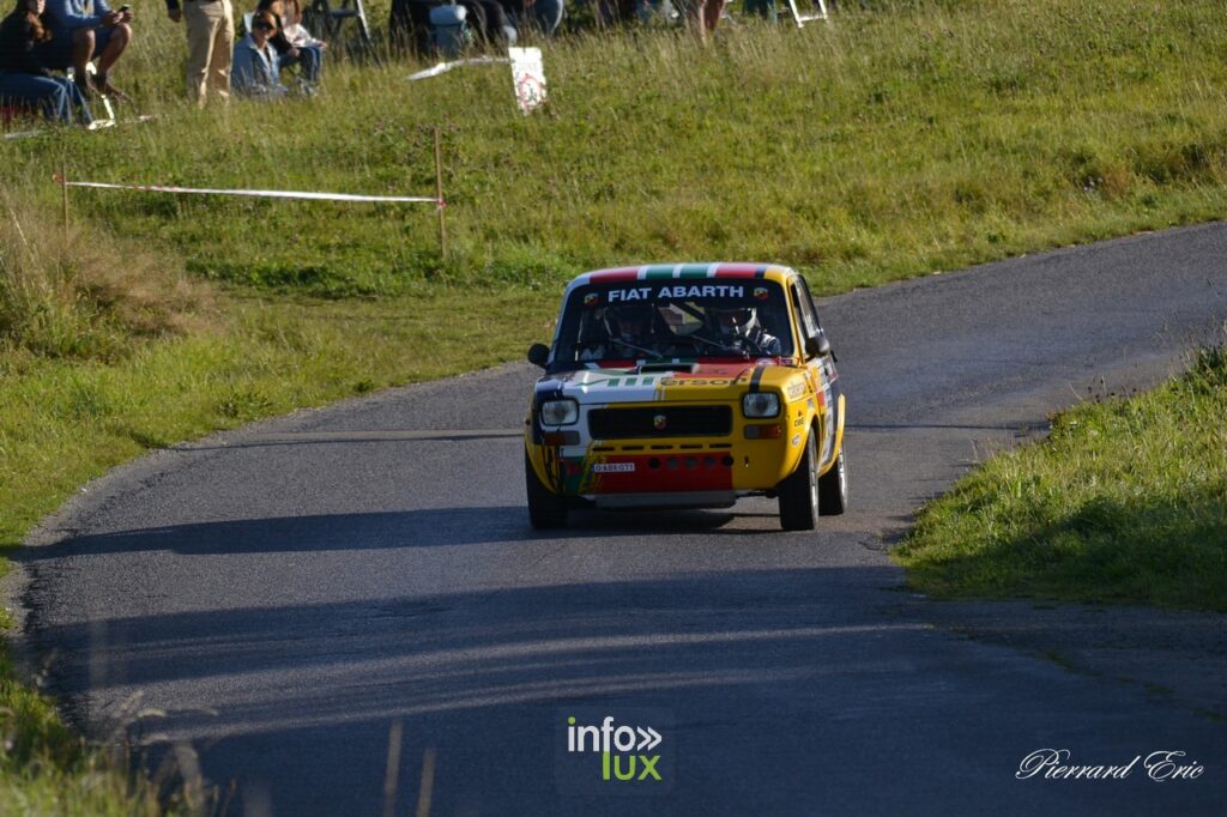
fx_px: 15332
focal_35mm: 450
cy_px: 408
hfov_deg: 4.6
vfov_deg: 3.1
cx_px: 614
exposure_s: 1/1250
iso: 400
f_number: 6
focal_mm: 300
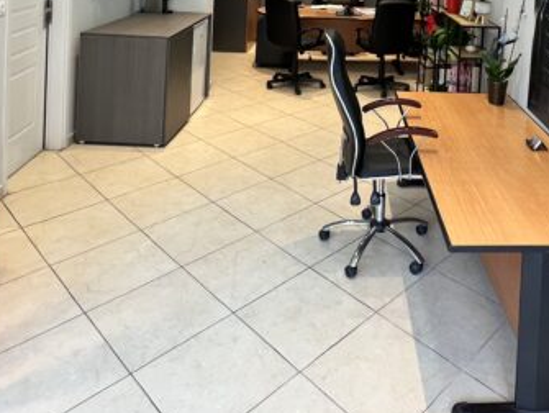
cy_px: -44
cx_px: 375
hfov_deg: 56.8
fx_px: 492
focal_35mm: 31
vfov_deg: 37.8
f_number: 1.8
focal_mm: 1.57
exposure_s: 1/100
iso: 160
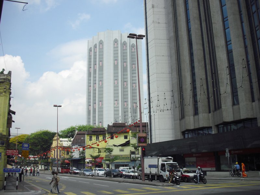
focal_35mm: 38
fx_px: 285
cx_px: 130
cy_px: 98
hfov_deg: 49.0
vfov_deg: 37.7
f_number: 8
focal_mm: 6.2
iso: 100
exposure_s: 1/250
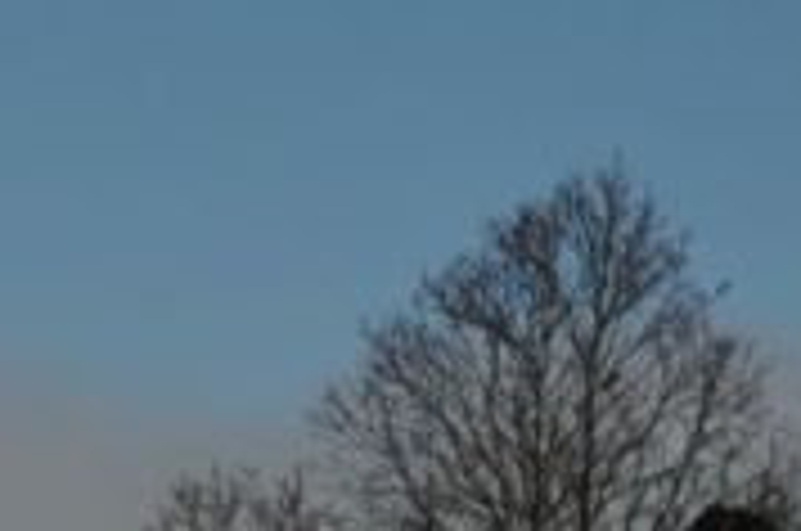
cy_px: 1015
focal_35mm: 303
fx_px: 6735
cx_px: -220
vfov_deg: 4.5
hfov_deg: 6.7
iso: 320
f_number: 25
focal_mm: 45
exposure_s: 1/320
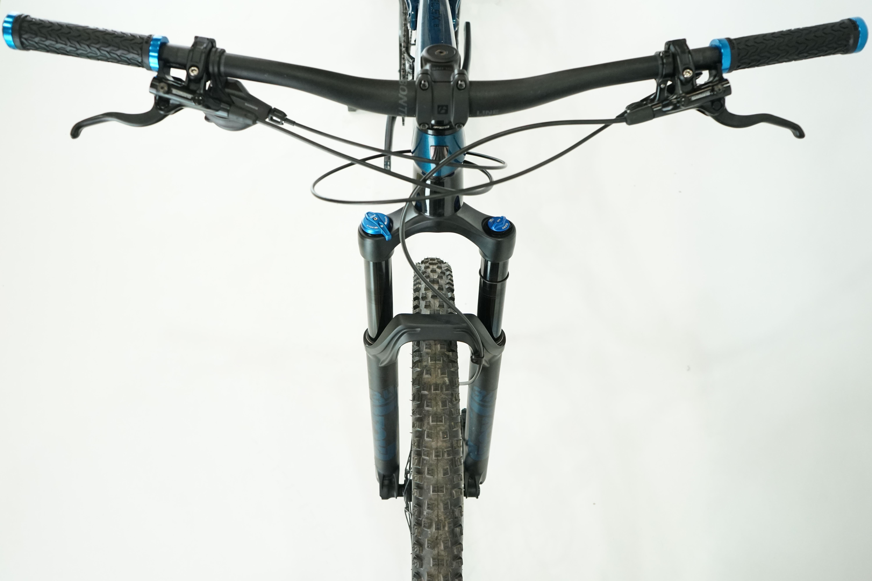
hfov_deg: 60.3
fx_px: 751
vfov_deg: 42.3
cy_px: 290
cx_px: 436
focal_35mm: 31
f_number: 5.6
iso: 2500
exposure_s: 1/200
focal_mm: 31
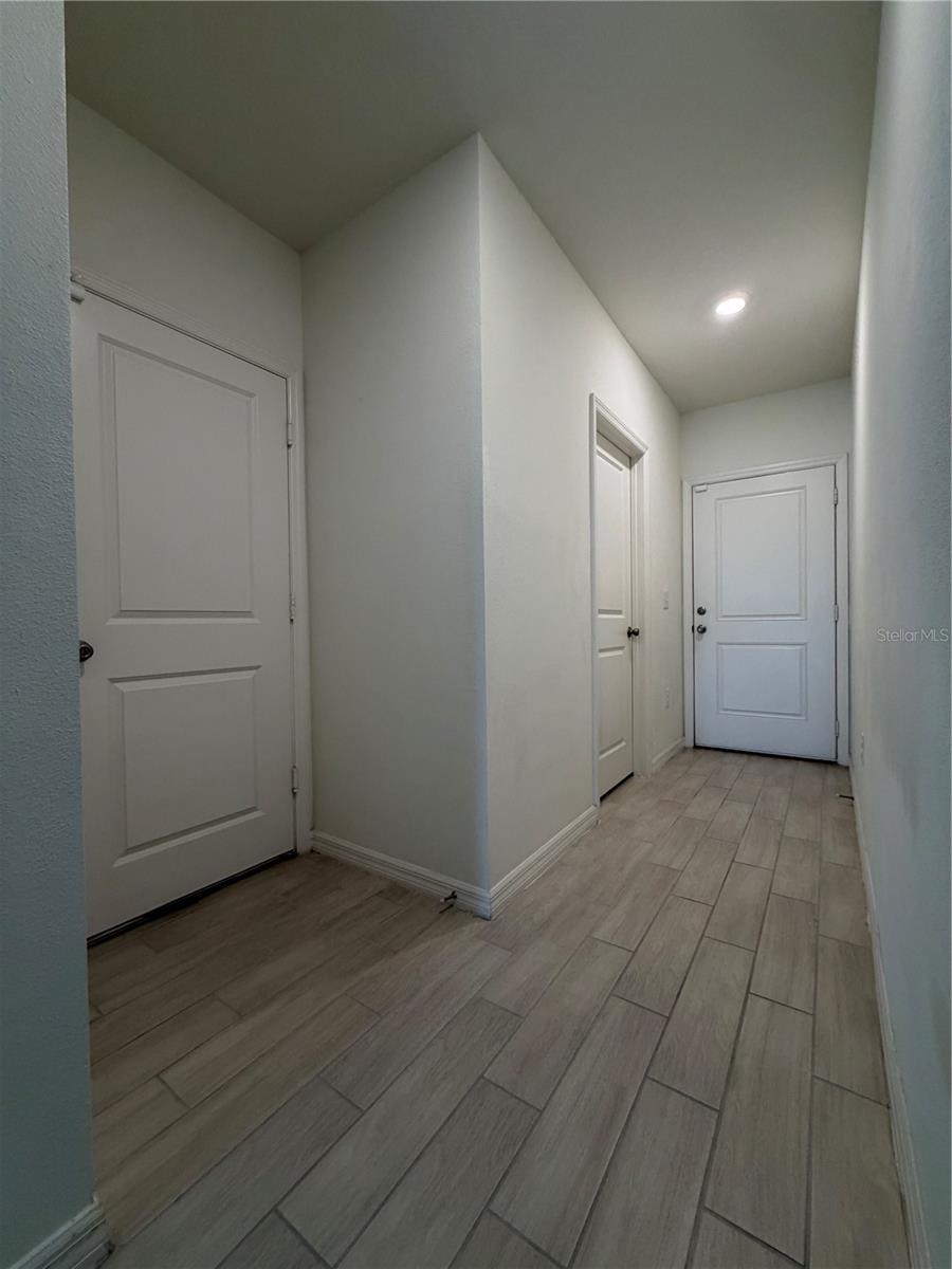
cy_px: 634
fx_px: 513
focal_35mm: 14
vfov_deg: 102.1
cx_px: 476
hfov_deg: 85.7
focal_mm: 2.22
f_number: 2.2
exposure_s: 1/120
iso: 250
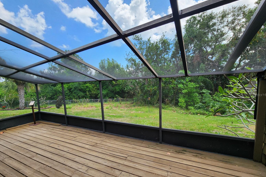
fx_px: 103
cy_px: 95
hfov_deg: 104.3
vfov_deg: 81.1
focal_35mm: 14
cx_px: 132
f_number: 2.2
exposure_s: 1/508
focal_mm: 2.2
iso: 50
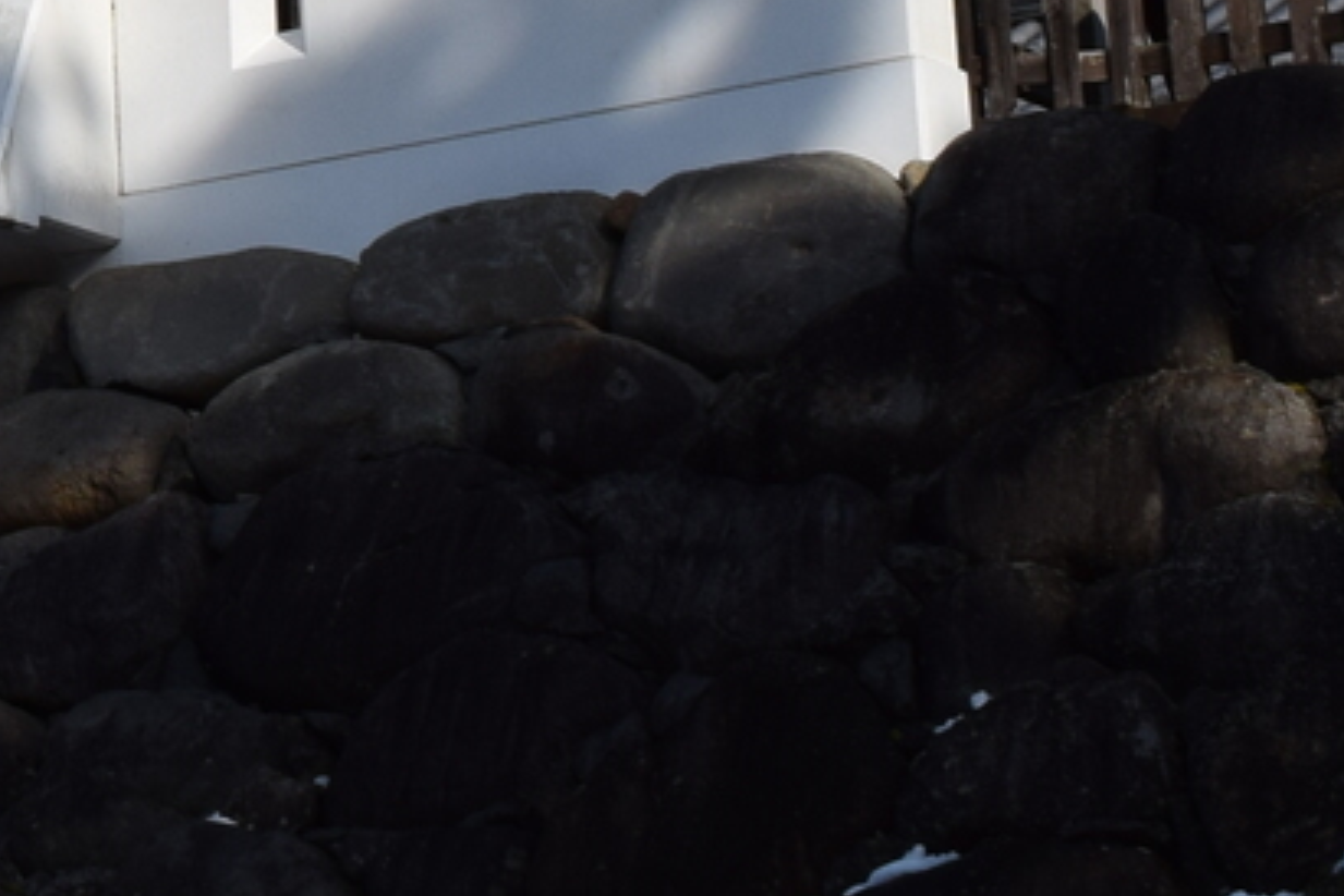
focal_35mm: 175
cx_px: -1213
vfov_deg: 7.6
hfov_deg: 10.9
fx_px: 6533
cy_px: -603
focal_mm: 24
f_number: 11
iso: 200
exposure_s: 1/500
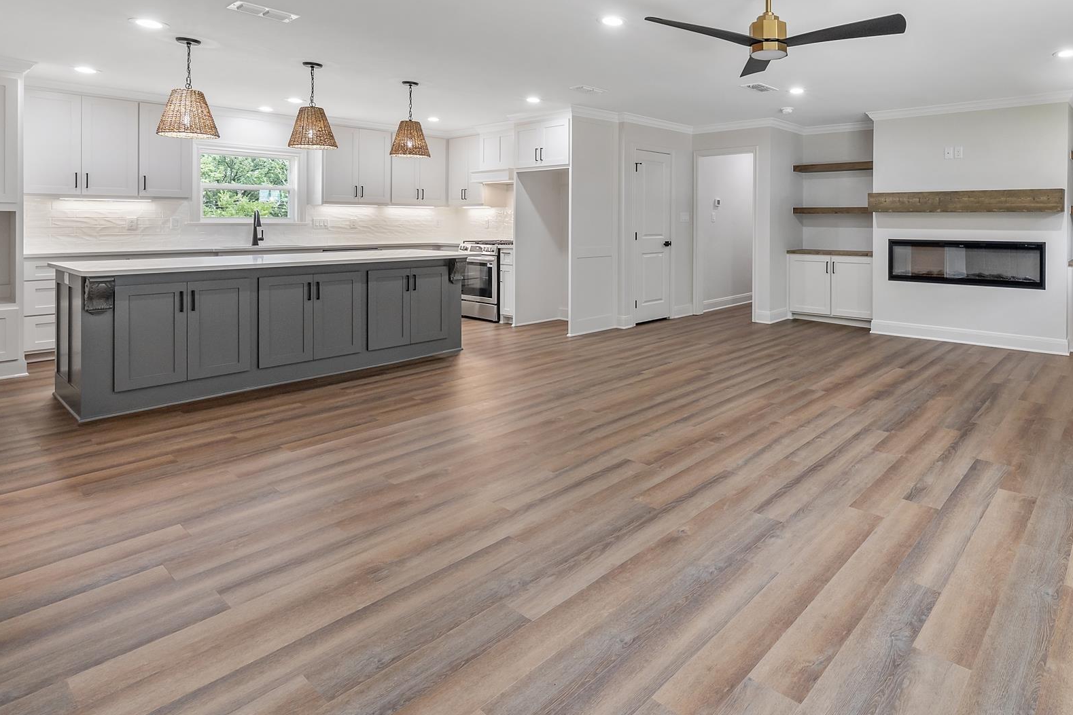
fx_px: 566
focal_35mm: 19
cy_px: 216
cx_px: 727
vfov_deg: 62.3
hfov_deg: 83.5
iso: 800
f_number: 8
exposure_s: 1/20
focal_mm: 12
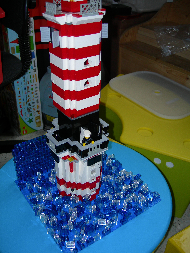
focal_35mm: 38
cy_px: 126
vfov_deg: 49.0
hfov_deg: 37.7
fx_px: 278
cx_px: 95
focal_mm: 7.8
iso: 50
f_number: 2.8
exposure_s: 1/60.1
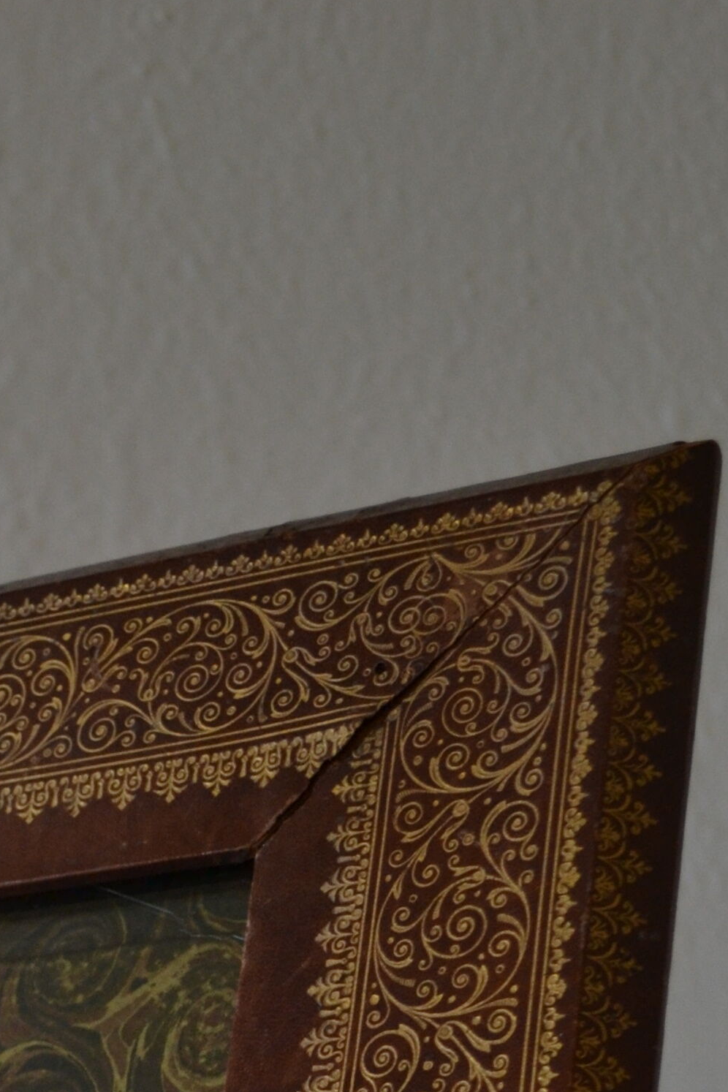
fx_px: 3367
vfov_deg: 16.7
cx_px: -159
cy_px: 1651
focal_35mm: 111
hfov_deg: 12.1
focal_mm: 24
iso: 400
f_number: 5
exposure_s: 1/100
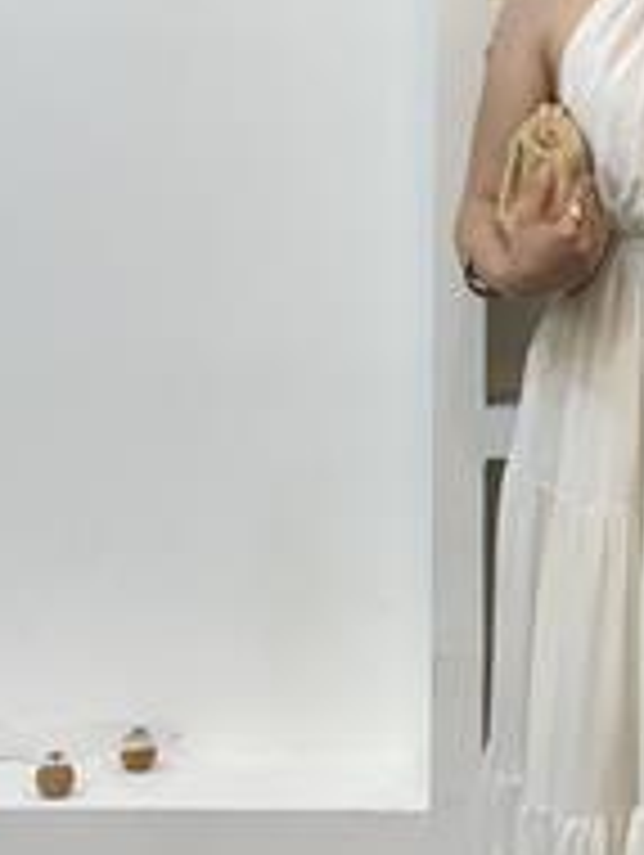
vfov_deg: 17.4
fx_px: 2797
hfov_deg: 13.0
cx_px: 608
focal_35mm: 113
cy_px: 475
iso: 80
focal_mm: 6
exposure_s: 1/100
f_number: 2
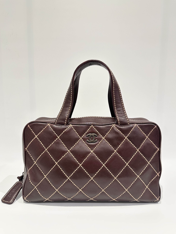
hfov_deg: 54.9
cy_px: 120
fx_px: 169
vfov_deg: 69.4
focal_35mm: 25
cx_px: 91
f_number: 1.78
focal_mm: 6.86
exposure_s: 1/50
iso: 160
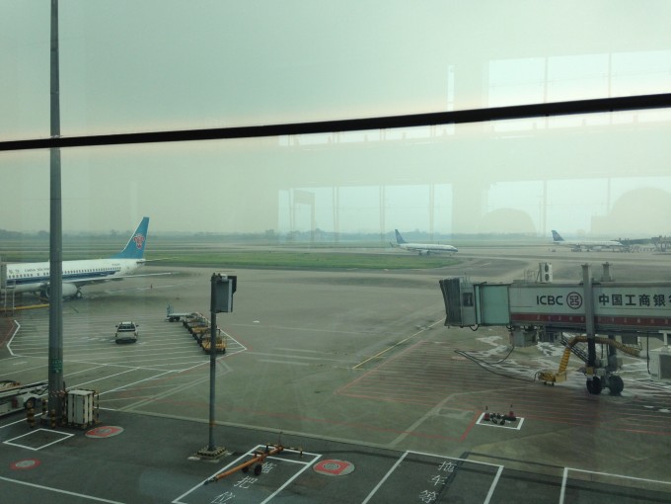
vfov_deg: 42.9
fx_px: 640
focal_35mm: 33
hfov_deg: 55.4
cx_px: 336
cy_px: 252
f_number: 2.4
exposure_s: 1/430
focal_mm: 4.12
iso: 50
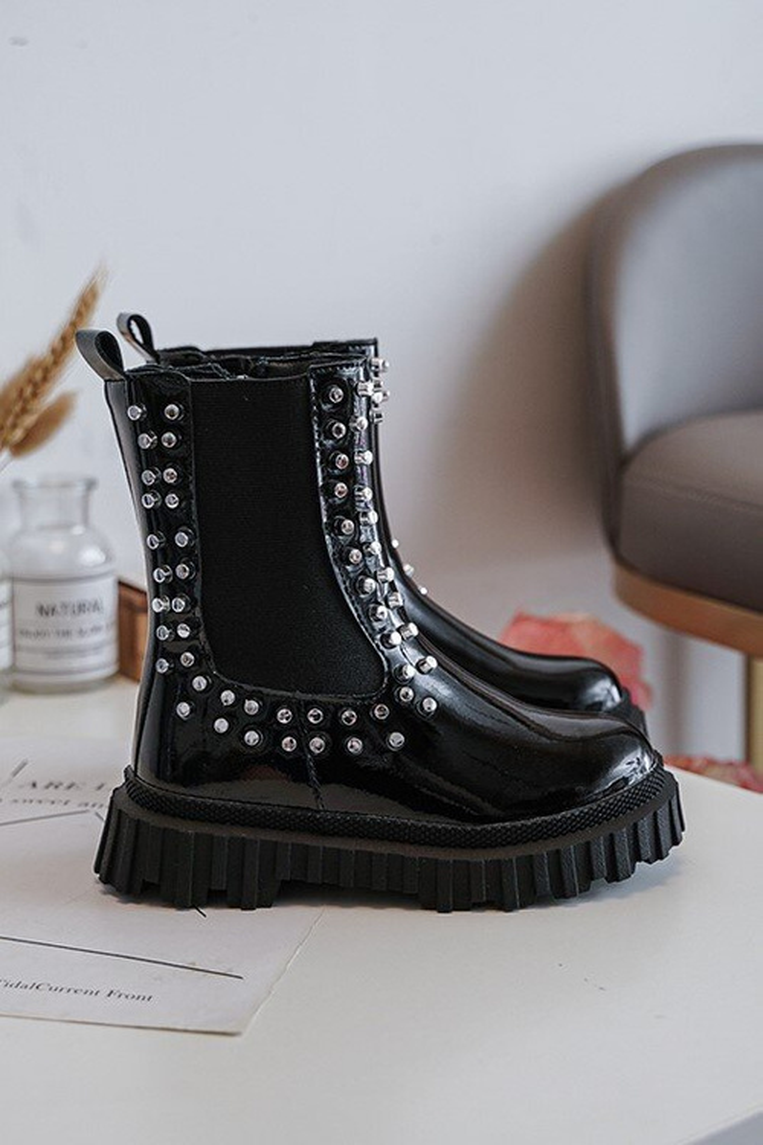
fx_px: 1272
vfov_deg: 48.5
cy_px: 572
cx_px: 382
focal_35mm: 40
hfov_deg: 33.4
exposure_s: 1/100
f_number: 4
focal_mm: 40
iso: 500
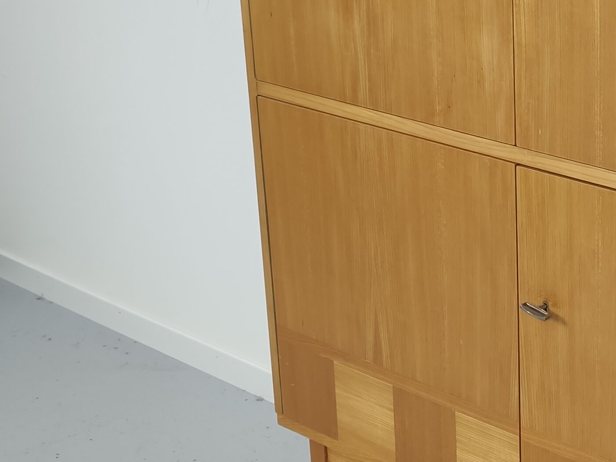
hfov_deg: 23.3
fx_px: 1370
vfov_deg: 19.1
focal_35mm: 77
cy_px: 212
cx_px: 728
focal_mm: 4.75
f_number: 1.75
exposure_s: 1/100
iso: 140
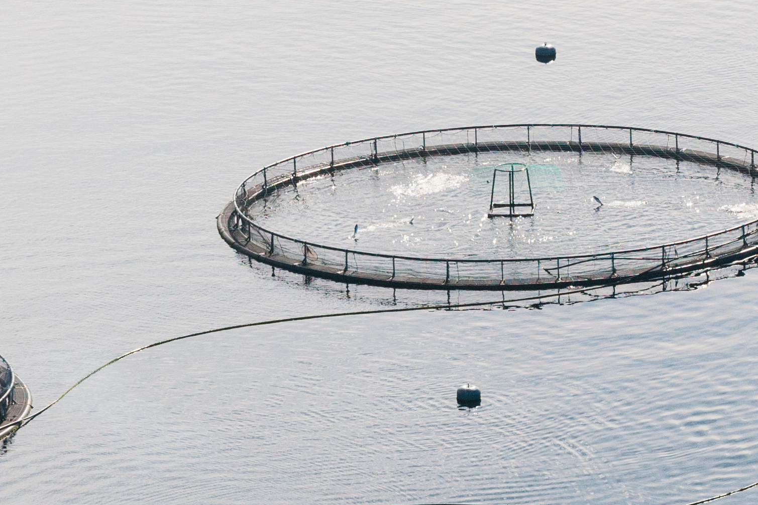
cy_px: 606
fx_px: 8515
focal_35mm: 404
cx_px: 627
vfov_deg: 3.4
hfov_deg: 5.1
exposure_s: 1/6400
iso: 400
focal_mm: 95
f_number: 4.5
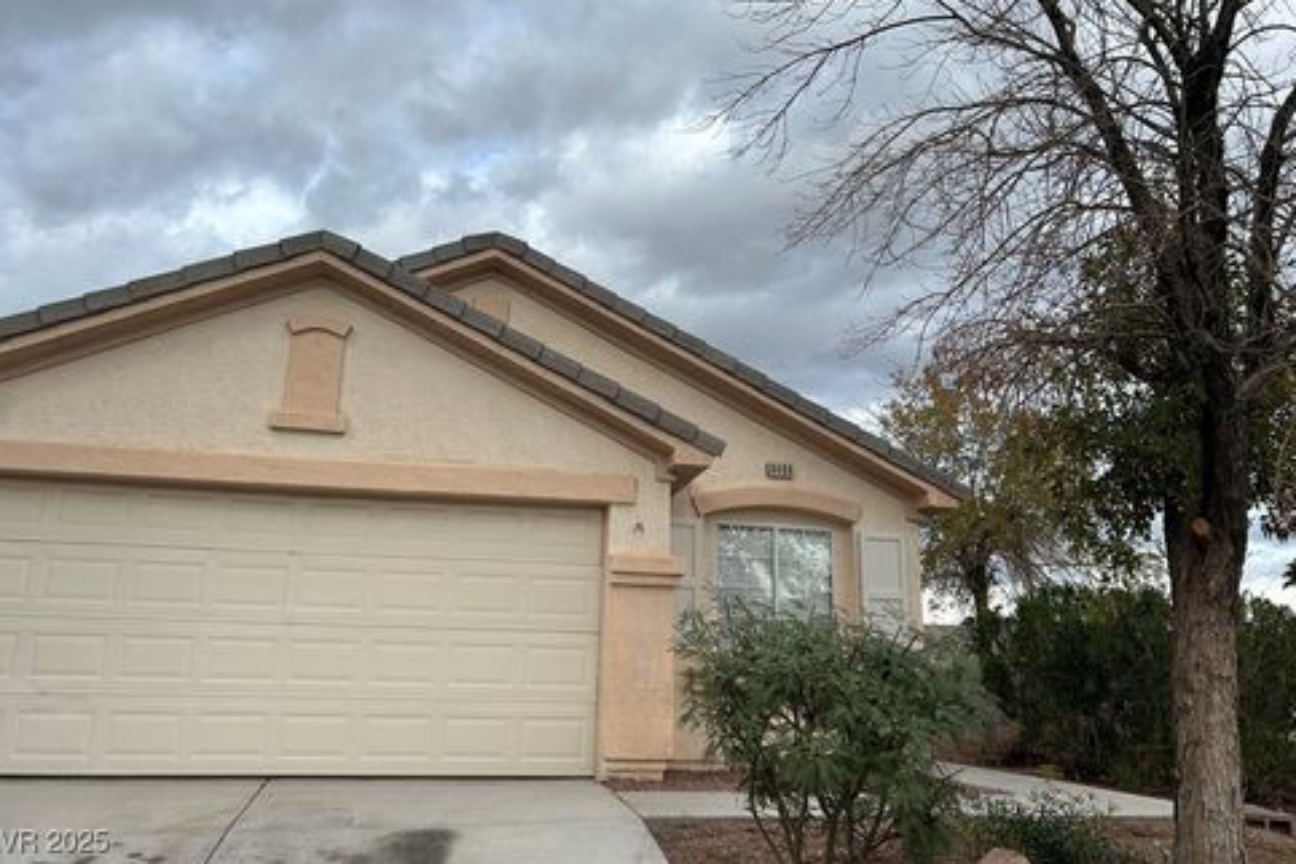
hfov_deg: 65.5
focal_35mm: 28
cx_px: 647
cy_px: 366
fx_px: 1008
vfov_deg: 46.3
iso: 50
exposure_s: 1/2994
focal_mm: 5.7
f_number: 1.5
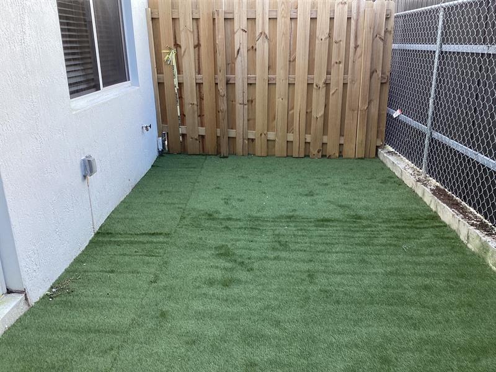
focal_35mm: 31
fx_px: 444
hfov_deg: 58.4
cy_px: 186
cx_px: 248
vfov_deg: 45.4
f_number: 2.4
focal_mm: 3.3
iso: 40
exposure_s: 1/120
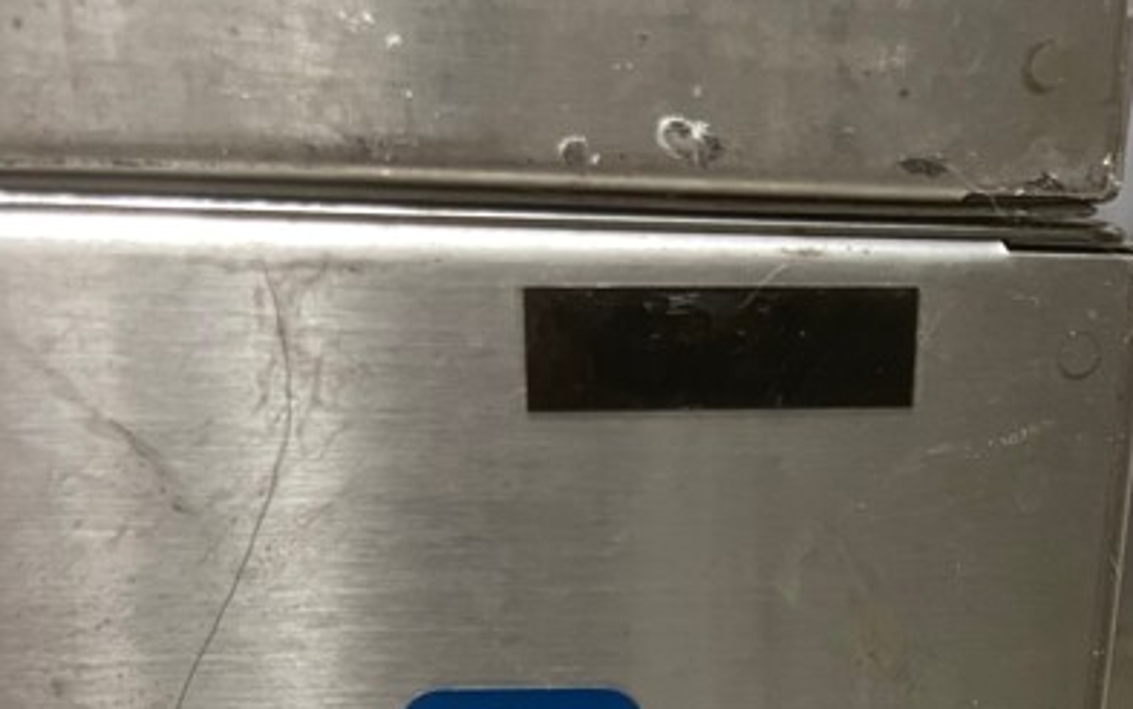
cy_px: 973
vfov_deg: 20.4
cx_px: 830
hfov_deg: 35.0
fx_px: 1761
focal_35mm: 57
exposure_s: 1/60
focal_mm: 5.1
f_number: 1.6
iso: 320
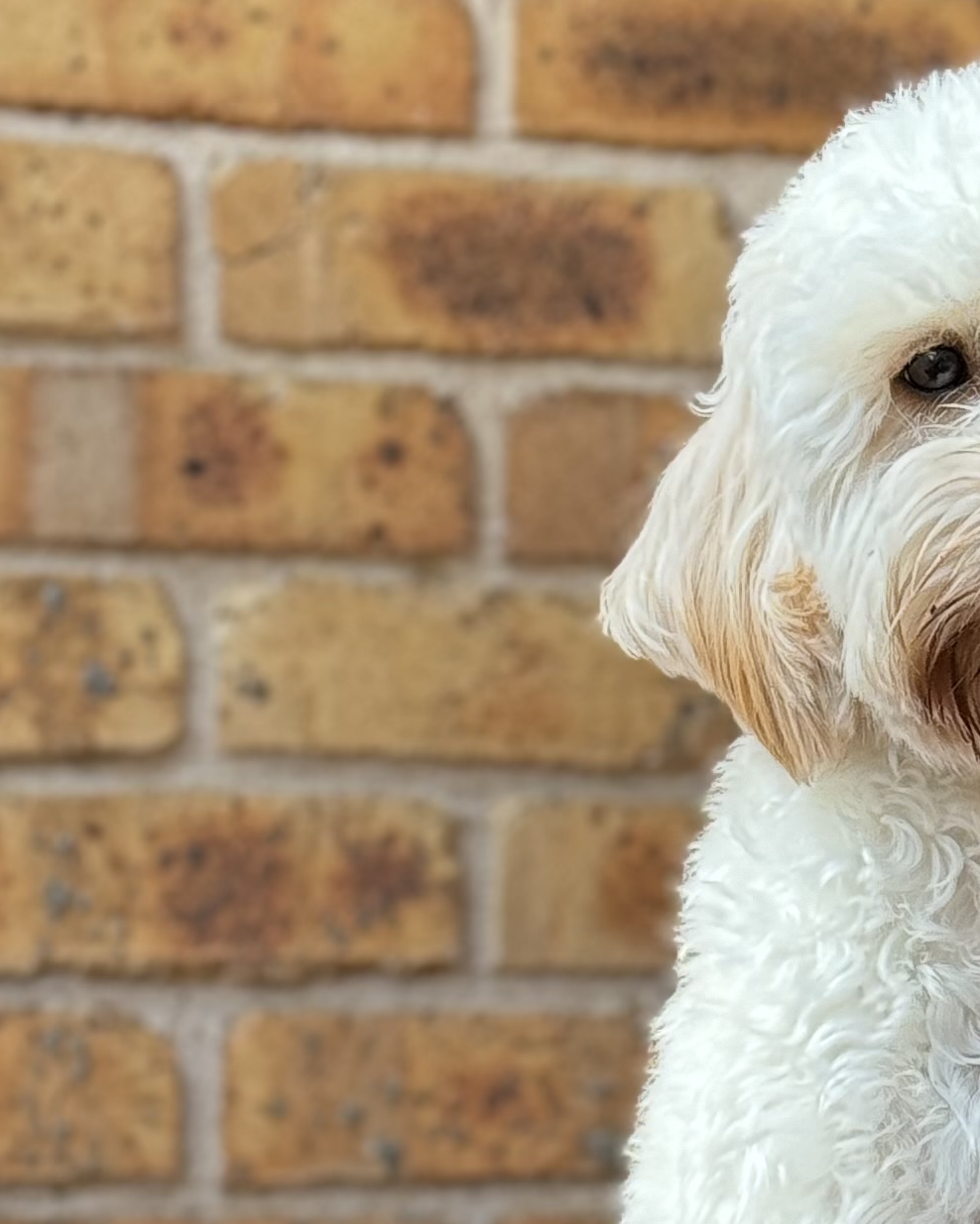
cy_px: 1086
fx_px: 5547
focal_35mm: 153
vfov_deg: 12.5
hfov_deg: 10.0
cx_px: 1046
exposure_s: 1/218
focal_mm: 6.76
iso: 64
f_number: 1.78
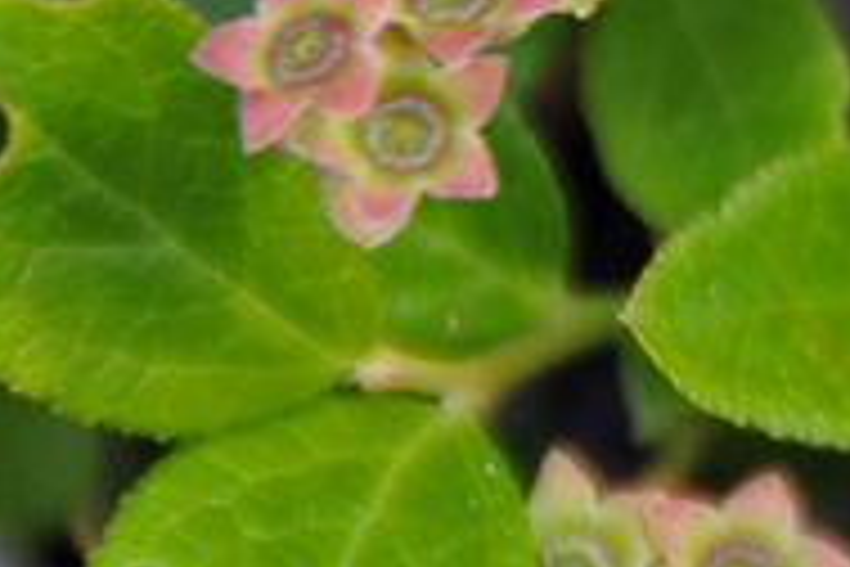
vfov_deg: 0.8
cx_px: 1866
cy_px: -310
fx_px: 38271
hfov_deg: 1.3
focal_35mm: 1621
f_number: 7.1
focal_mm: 200
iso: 320
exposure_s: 1/200
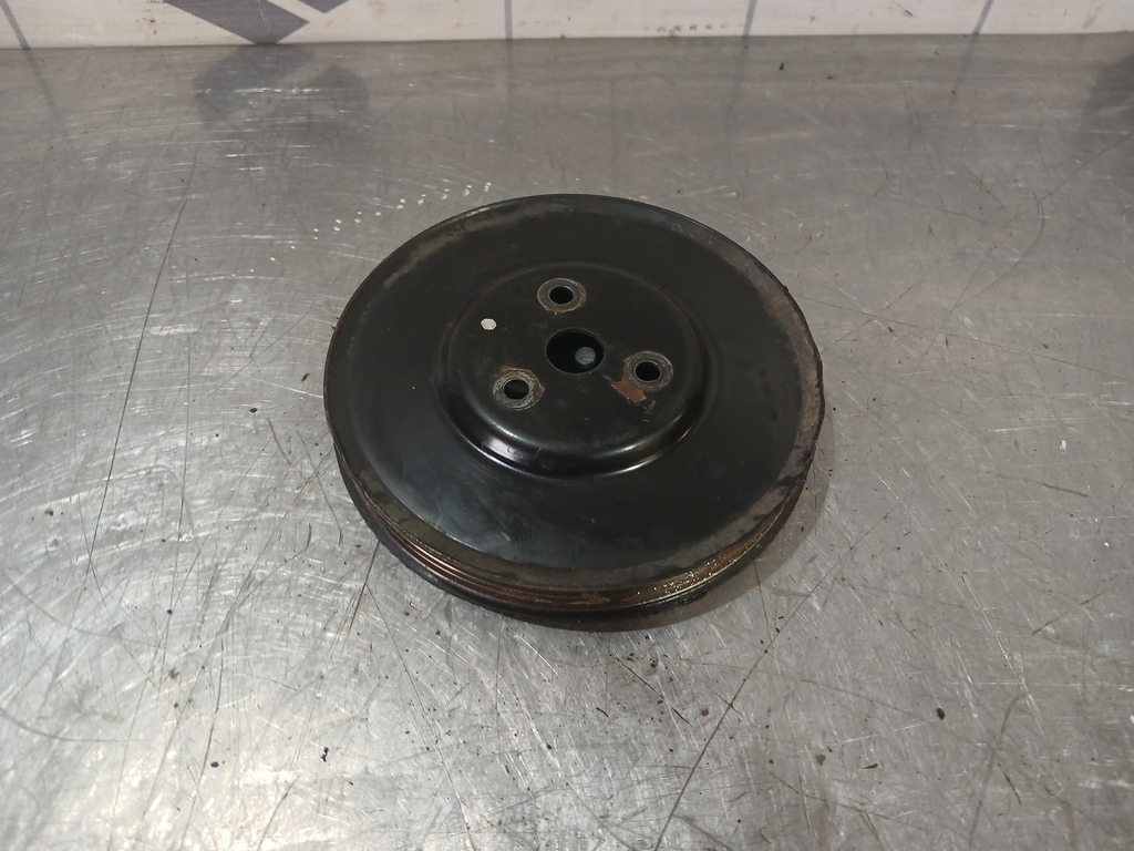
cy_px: 426
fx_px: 885
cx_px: 567
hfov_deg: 65.3
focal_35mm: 27
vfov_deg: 51.4
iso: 100
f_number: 1.8
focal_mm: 4
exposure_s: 1/50
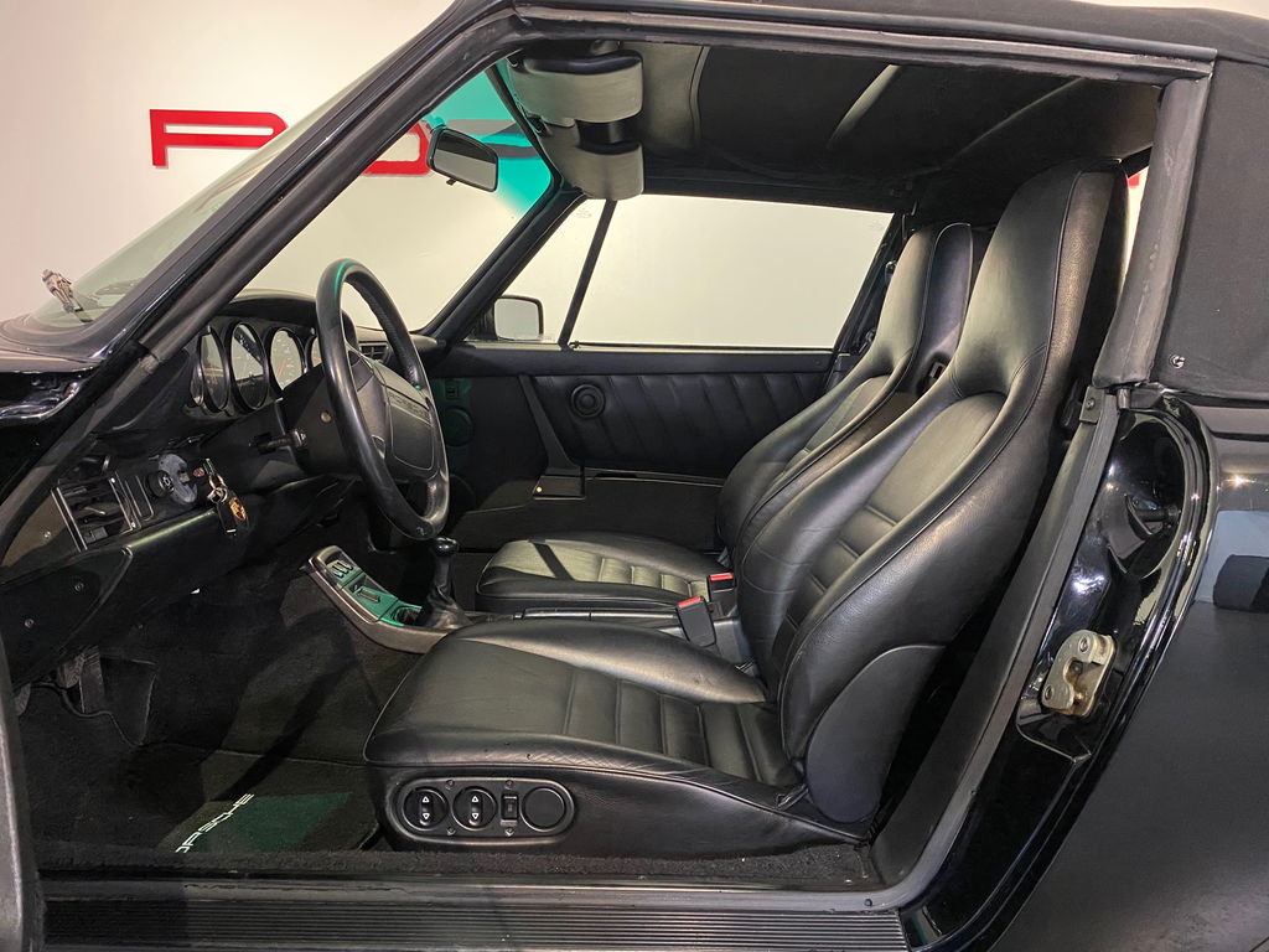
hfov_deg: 67.3
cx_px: 634
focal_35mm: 26
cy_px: 476
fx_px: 953
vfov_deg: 53.1
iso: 640
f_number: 1.8
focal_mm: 4.25
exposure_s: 1/30
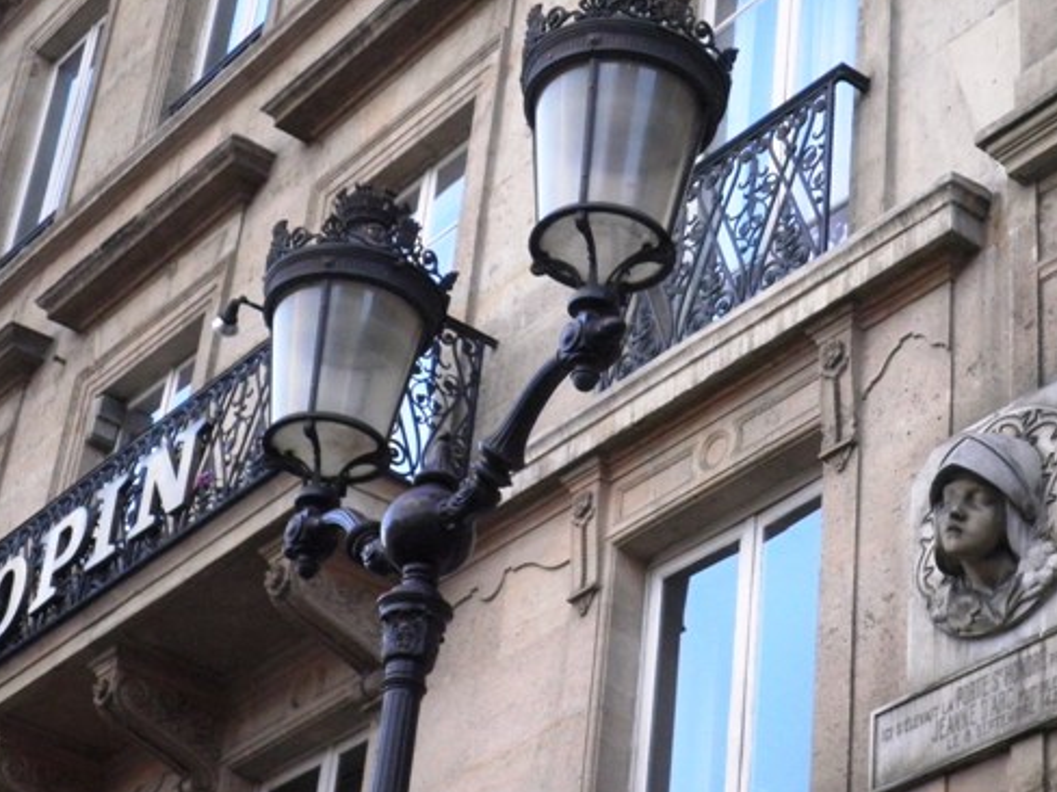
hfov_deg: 23.2
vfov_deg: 17.6
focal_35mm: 84
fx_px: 2565
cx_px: 682
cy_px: 435
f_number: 4.3
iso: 400
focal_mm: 11.4
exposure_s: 1/250
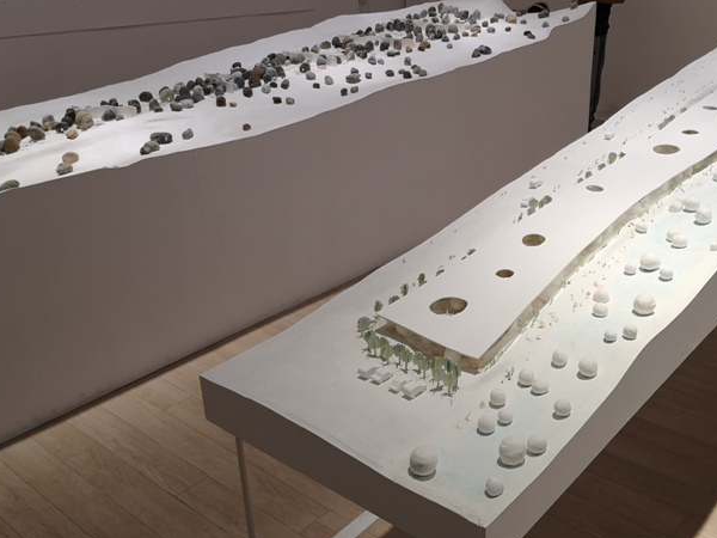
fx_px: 746
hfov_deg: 50.6
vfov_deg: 39.5
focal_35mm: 36
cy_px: 222
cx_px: 465
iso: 80
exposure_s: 1/50
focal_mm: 3.95
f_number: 1.8
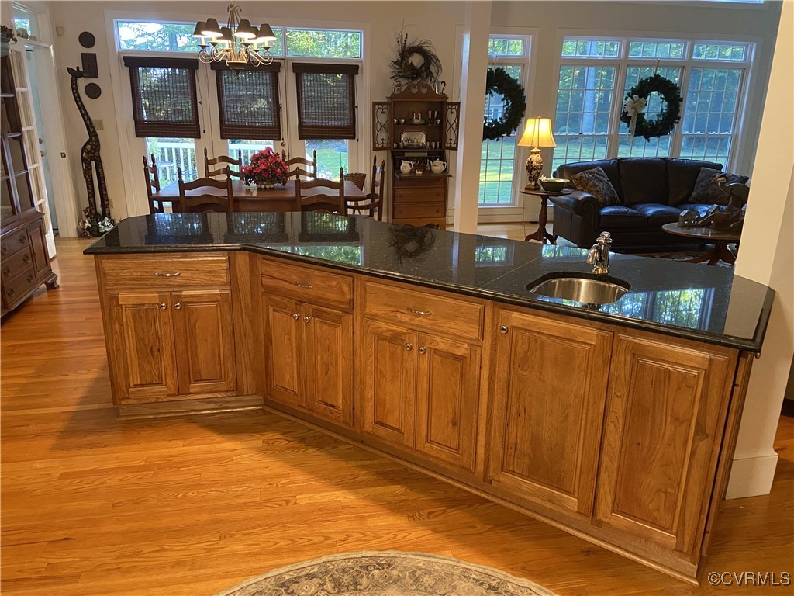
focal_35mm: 26
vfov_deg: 53.1
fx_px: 596
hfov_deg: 67.3
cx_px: 397
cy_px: 298
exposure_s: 1/60
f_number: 1.8
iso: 500
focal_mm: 4.25
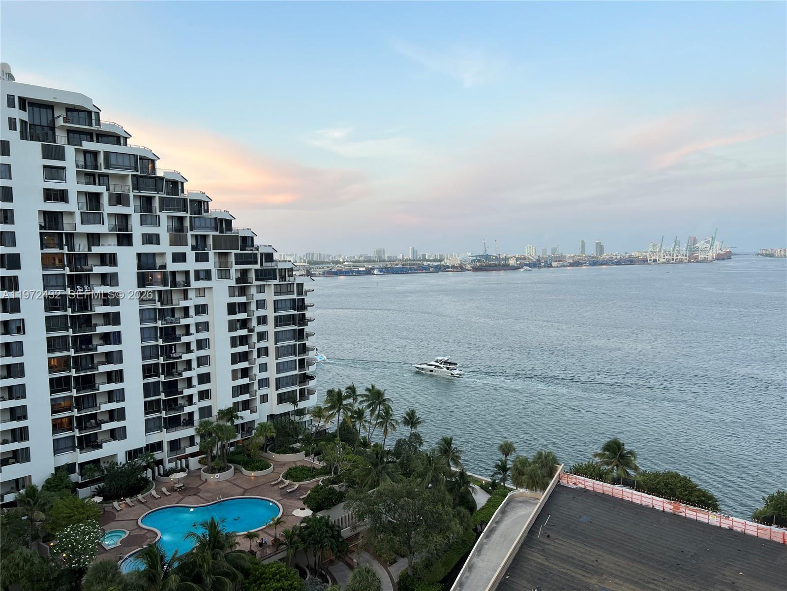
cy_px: 296
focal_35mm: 26
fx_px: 591
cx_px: 394
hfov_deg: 67.3
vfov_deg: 53.1
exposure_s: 1/121
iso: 50
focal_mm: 5.7
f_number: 1.5
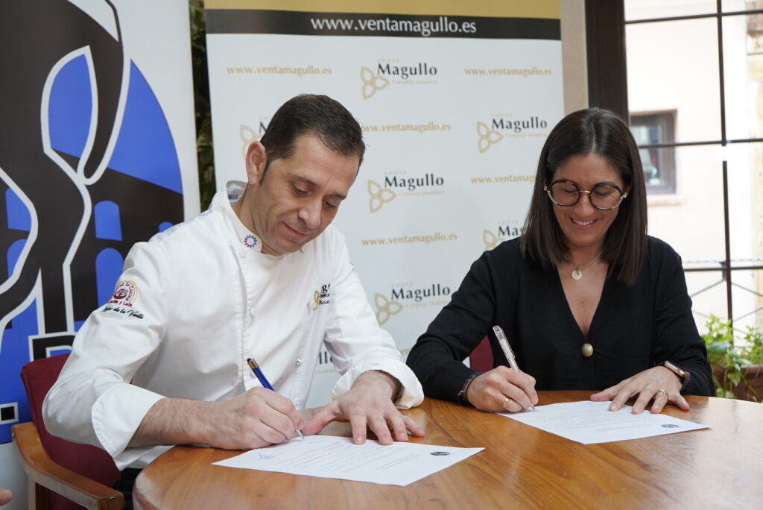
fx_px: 933
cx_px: 382
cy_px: 255
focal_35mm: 44
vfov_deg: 30.6
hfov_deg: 44.5
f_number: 4.5
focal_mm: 44
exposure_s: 1/160
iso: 1600
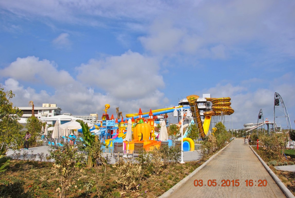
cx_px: 148
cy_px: 99
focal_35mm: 27
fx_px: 222
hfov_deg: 67.3
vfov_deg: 48.1
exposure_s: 1/320
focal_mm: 18
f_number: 9
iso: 100
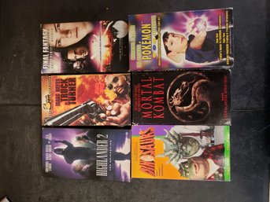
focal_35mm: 26
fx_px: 203
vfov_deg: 53.0
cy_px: 101
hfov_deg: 67.3
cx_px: 135
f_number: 1.5
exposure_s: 1/60
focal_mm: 4.3
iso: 400
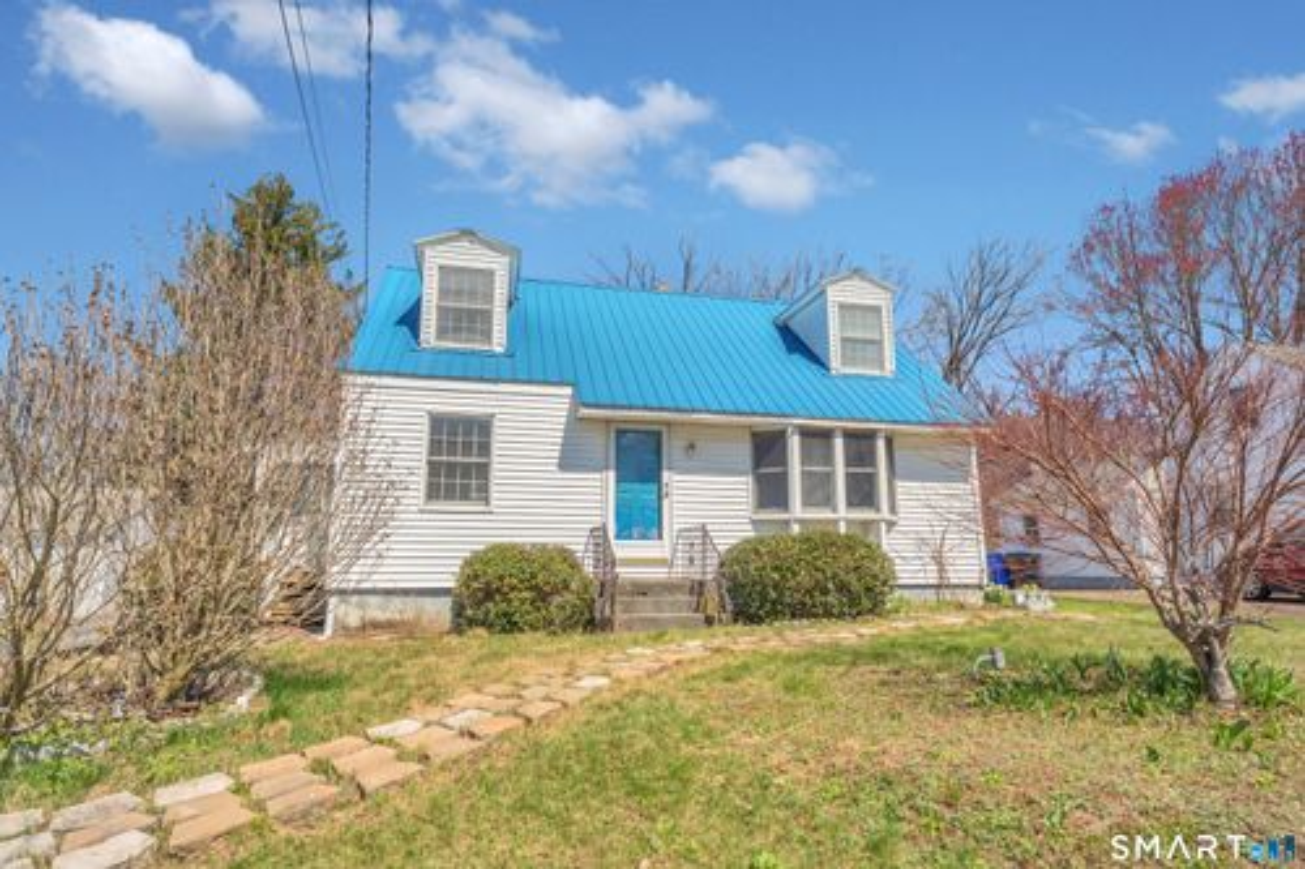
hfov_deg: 86.9
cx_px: 652
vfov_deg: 64.5
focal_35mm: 19
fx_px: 688
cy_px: 434
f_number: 7.1
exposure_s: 1/1000
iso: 800
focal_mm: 19
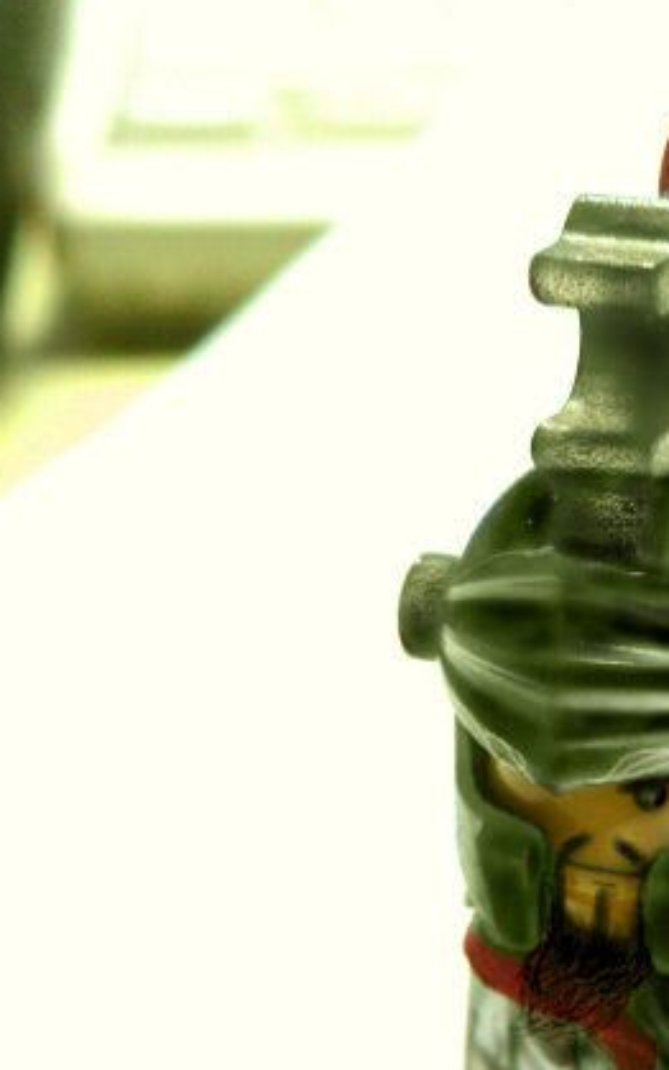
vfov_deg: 29.3
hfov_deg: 18.1
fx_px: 2041
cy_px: 661
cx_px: 677
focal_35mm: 70
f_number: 4
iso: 100
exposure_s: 1/25
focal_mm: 6
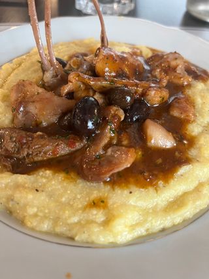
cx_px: 104
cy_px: 140
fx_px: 209
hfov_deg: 53.1
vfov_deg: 67.3
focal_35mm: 26
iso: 250
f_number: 1.6
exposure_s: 1/50
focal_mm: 5.1
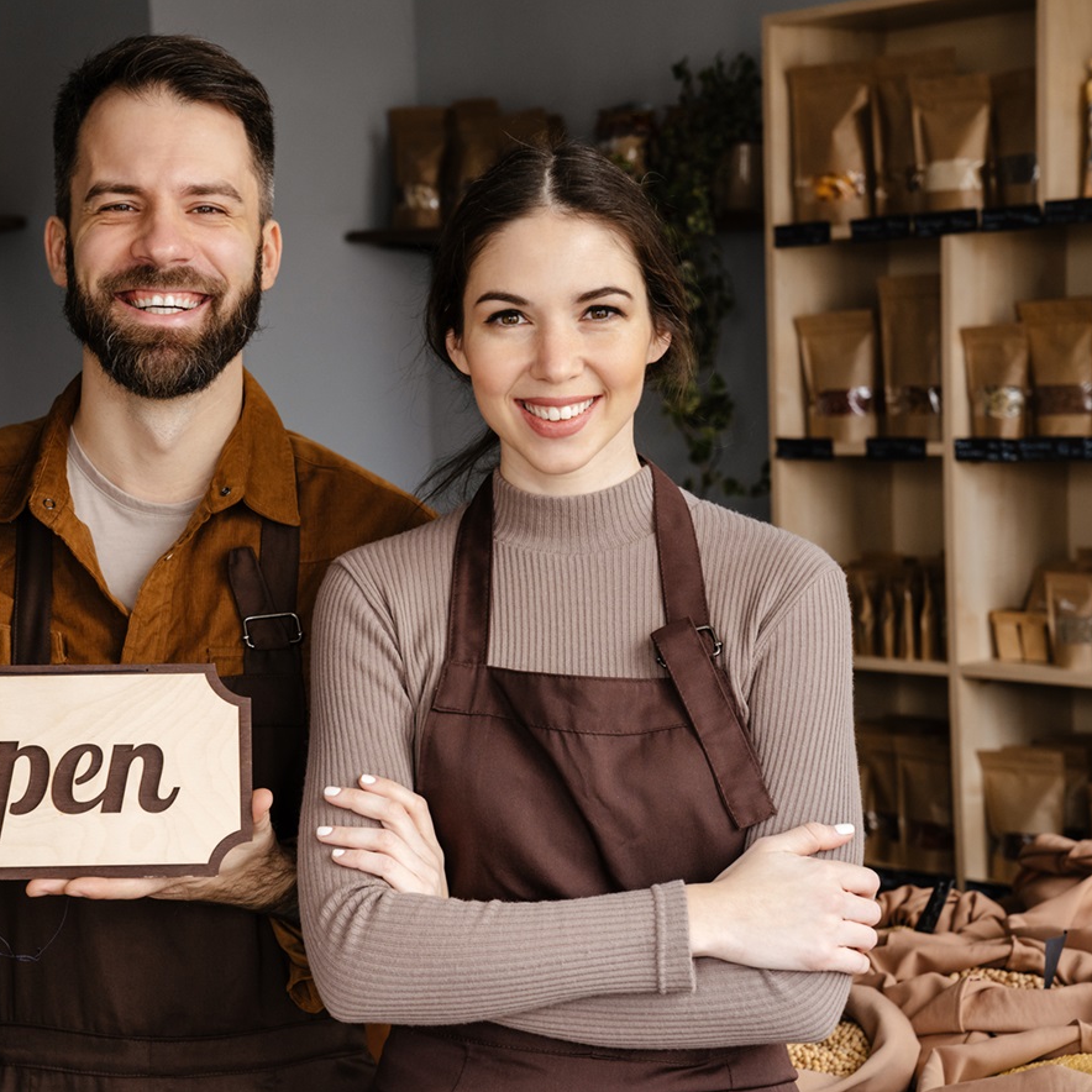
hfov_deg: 22.4
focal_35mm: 77
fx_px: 2748
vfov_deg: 22.5
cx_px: 386
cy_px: 547
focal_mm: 60
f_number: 5.6
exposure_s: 1/160
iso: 1250
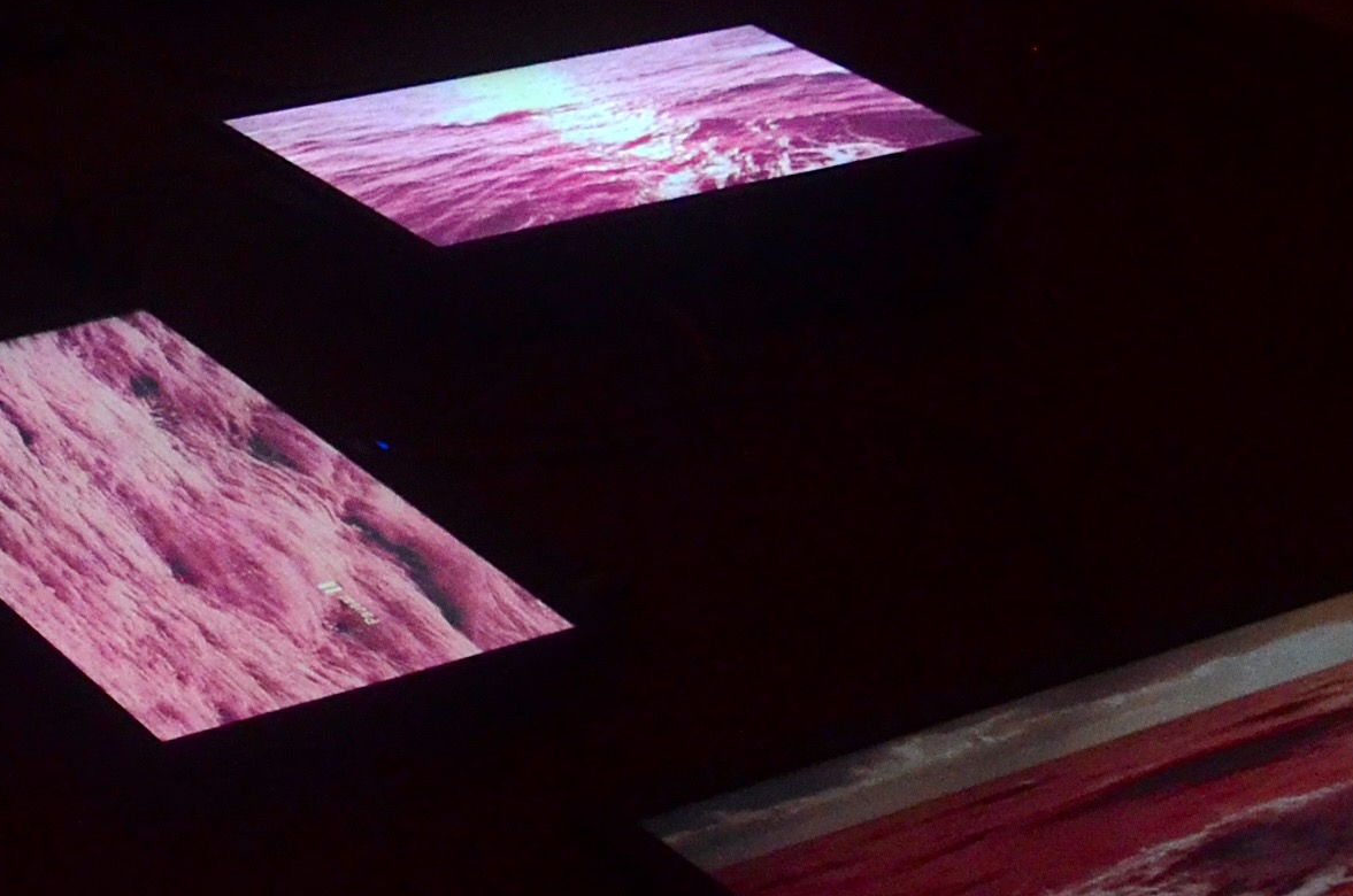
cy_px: 216
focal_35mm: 113
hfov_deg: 17.9
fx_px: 4239
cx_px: 138
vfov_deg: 12.0
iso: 2000
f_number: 6.3
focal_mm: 18
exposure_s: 1/40
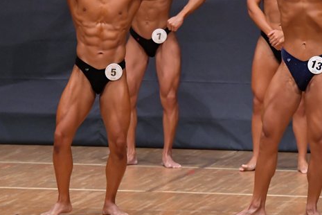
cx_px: 186
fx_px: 4025
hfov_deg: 4.6
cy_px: 78
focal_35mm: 450
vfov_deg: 3.1
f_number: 5.6
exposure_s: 1/400
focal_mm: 180
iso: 6400
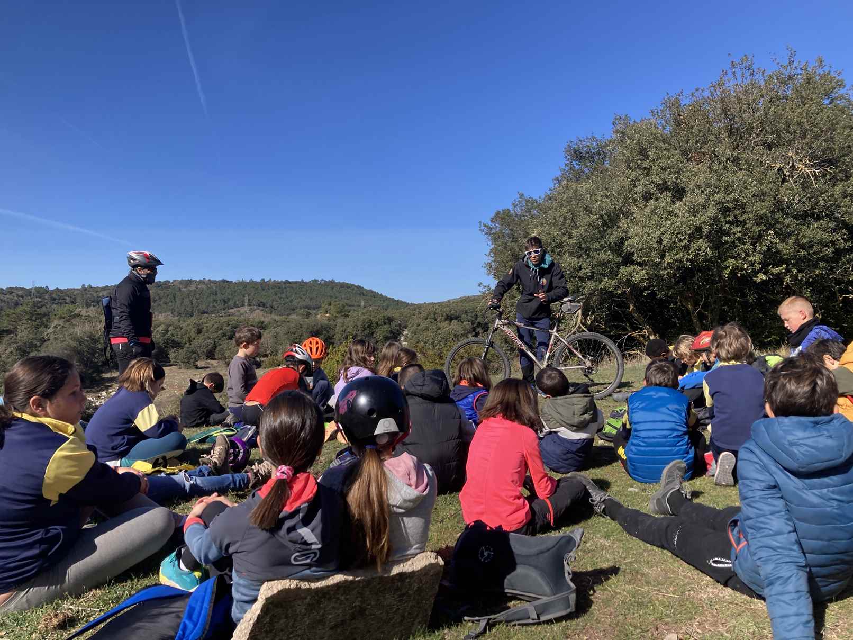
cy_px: 320
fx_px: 690
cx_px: 426
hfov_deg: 63.4
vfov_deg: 49.7
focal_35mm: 28
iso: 20
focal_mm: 3.99
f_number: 1.8
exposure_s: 1/1499
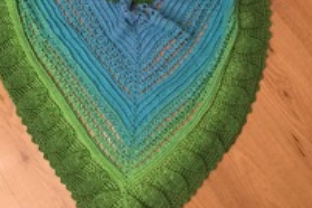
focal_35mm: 56
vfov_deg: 24.1
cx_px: 142
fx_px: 485
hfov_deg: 35.6
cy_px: 73
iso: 250
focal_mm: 3.3
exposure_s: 1/17
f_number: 2.4
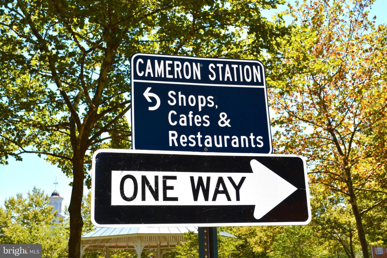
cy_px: 129
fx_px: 484
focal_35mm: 45
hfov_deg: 43.6
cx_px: 194
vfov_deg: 29.9
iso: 100
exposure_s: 1/200
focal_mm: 30
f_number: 7.1
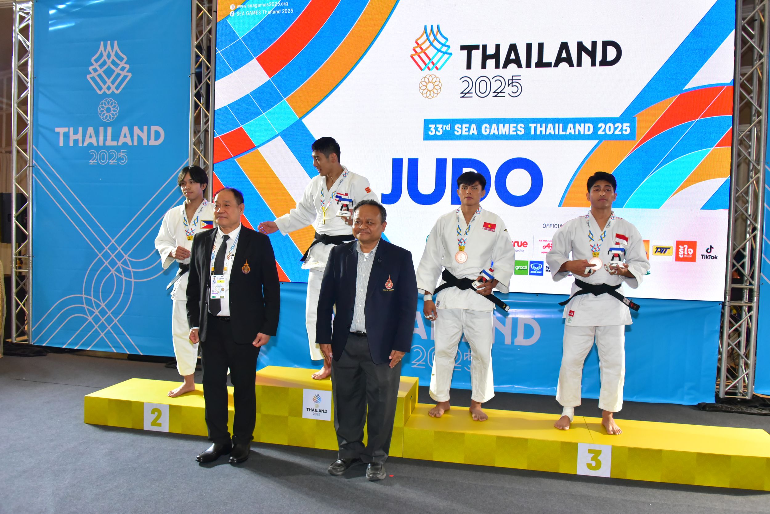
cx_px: 385
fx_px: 599
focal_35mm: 28
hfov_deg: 65.5
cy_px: 257
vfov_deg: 46.4
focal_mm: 28
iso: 5000
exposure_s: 1/160
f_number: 5.6
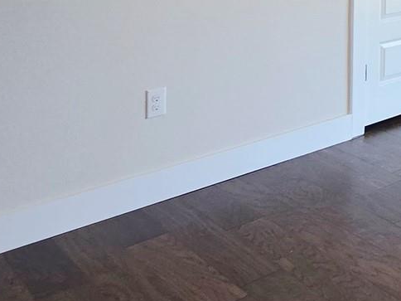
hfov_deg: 29.5
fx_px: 637
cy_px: -86
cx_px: 492
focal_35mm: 55
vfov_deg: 23.6
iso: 80
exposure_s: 1/60
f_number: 2.2
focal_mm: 2.2
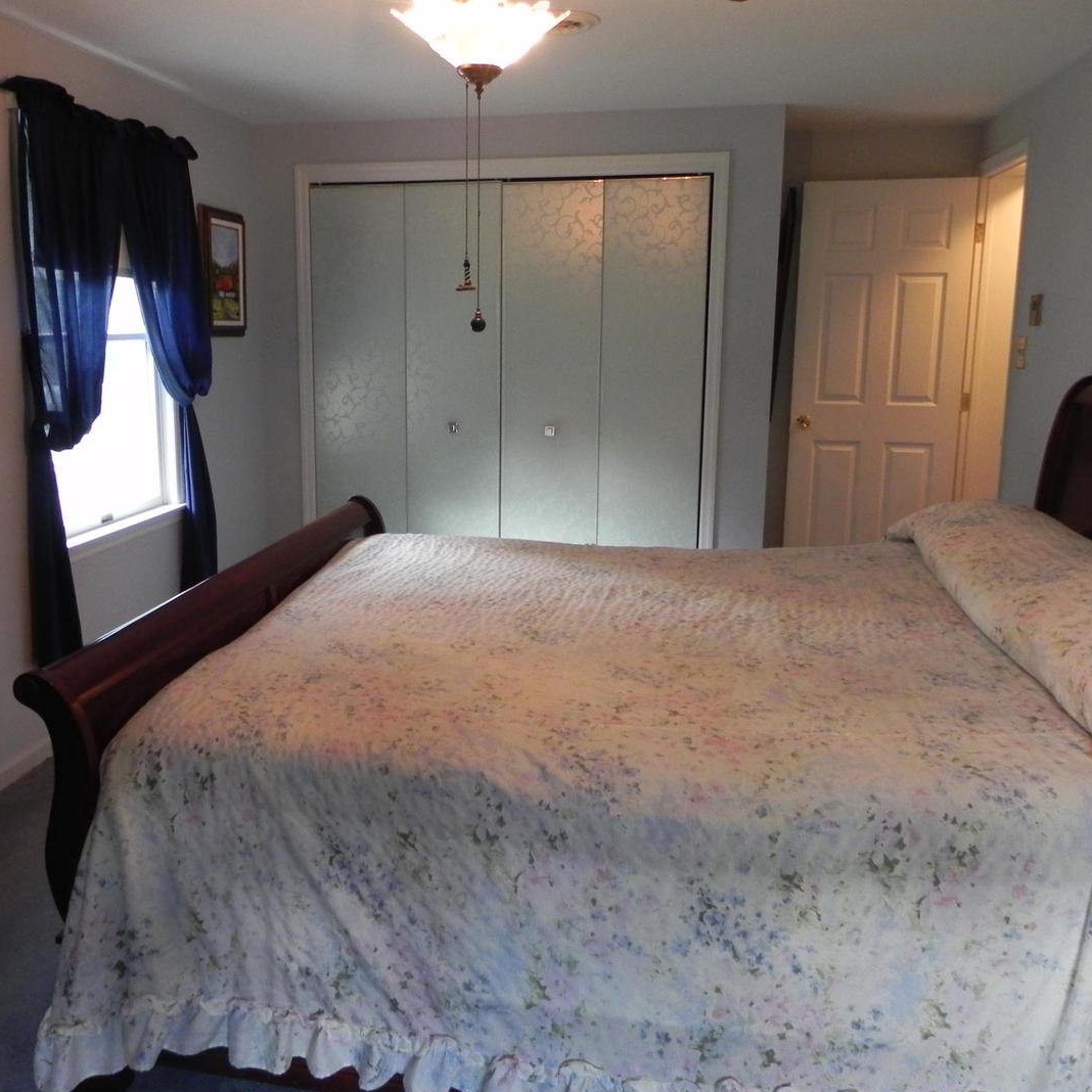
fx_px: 1106
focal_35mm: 31
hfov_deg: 52.2
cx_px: 439
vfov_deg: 52.5
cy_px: 544
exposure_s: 1/30
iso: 354
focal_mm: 4.6
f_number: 2.8
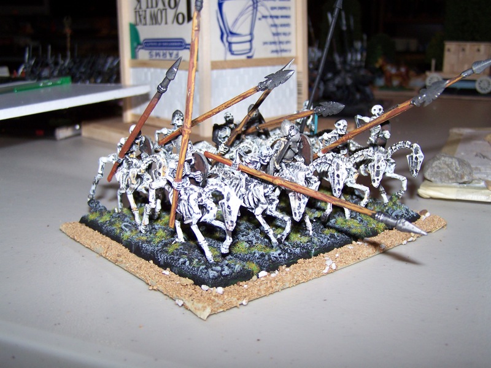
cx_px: 246
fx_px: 567
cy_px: 184
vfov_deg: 36.0
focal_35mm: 40
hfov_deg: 46.8
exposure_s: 1/60
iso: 80
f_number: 2.8
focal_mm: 6.7
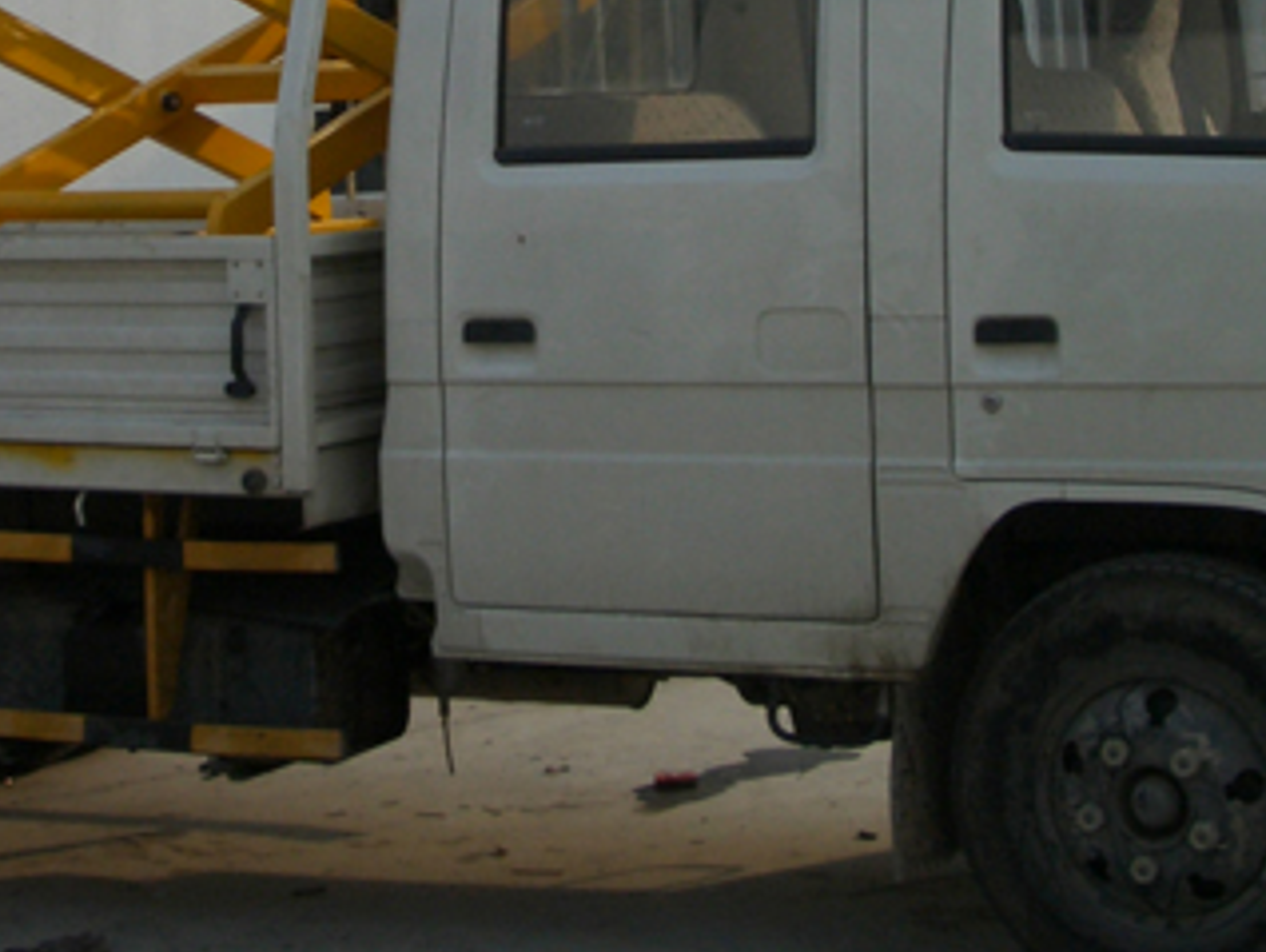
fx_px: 3221
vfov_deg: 16.2
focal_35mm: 88
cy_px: -163
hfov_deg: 22.2
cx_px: 438
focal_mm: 5.8
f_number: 4.3
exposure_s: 1/500
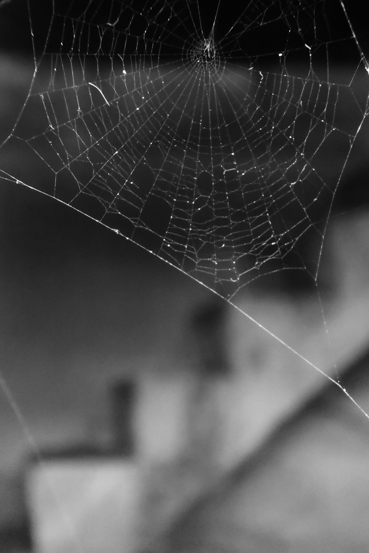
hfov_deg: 16.9
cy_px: 276
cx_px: 184
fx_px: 1245
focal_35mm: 81
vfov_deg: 25.1
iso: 5600
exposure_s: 1/60
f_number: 5.6
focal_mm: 30
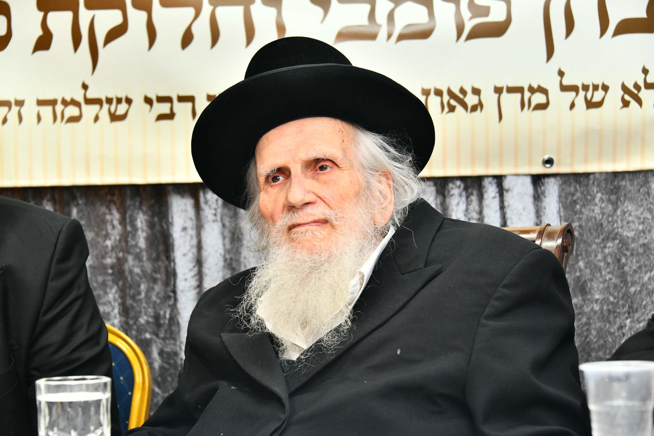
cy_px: 218
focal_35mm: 90
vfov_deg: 15.2
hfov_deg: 22.6
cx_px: 327
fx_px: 1635
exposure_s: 1/125
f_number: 5.6
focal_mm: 90
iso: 1600
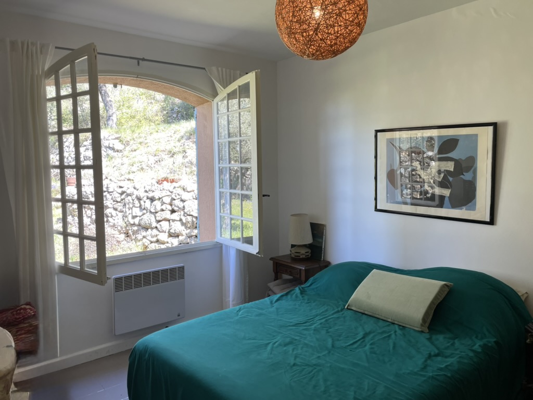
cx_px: 266
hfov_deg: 67.3
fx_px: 400
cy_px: 200
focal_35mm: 26
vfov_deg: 53.1
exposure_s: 1/100
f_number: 1.6
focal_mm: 4.2
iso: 40
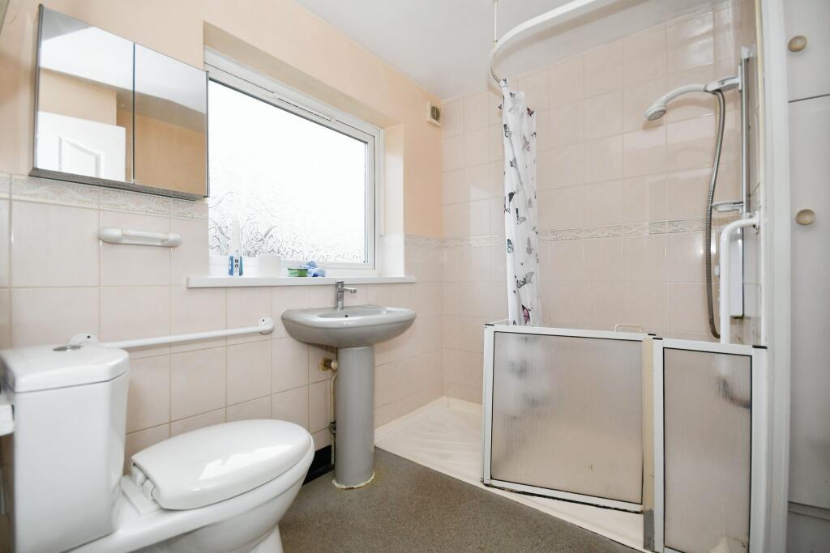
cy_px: 276
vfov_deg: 77.3
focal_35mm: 15
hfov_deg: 100.4
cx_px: 415
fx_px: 346
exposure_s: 1/60
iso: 400
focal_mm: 10
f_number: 8
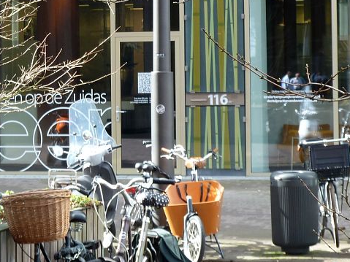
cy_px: 13
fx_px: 1446
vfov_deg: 10.3
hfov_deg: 13.8
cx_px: 119
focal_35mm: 143
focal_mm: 11
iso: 80
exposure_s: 1/50
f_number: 4.1
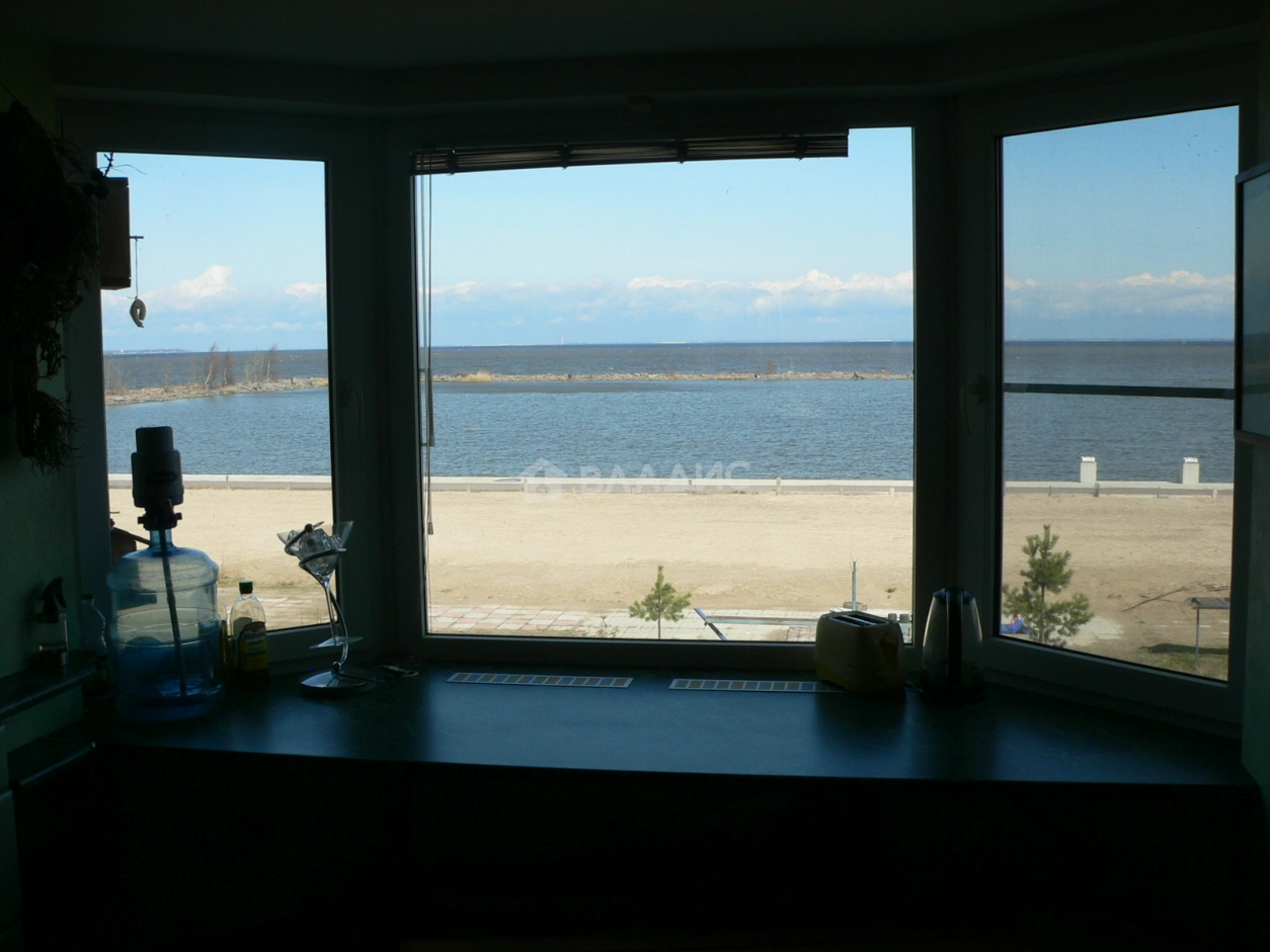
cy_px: 476
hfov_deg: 51.3
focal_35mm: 36
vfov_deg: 39.7
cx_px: 635
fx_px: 1321
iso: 80
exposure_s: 1/500
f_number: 4
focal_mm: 6
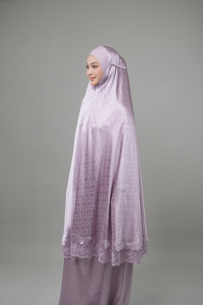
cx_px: 102
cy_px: 152
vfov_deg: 43.6
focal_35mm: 45
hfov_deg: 29.9
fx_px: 381
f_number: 8
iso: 1000
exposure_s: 1/200
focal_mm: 30
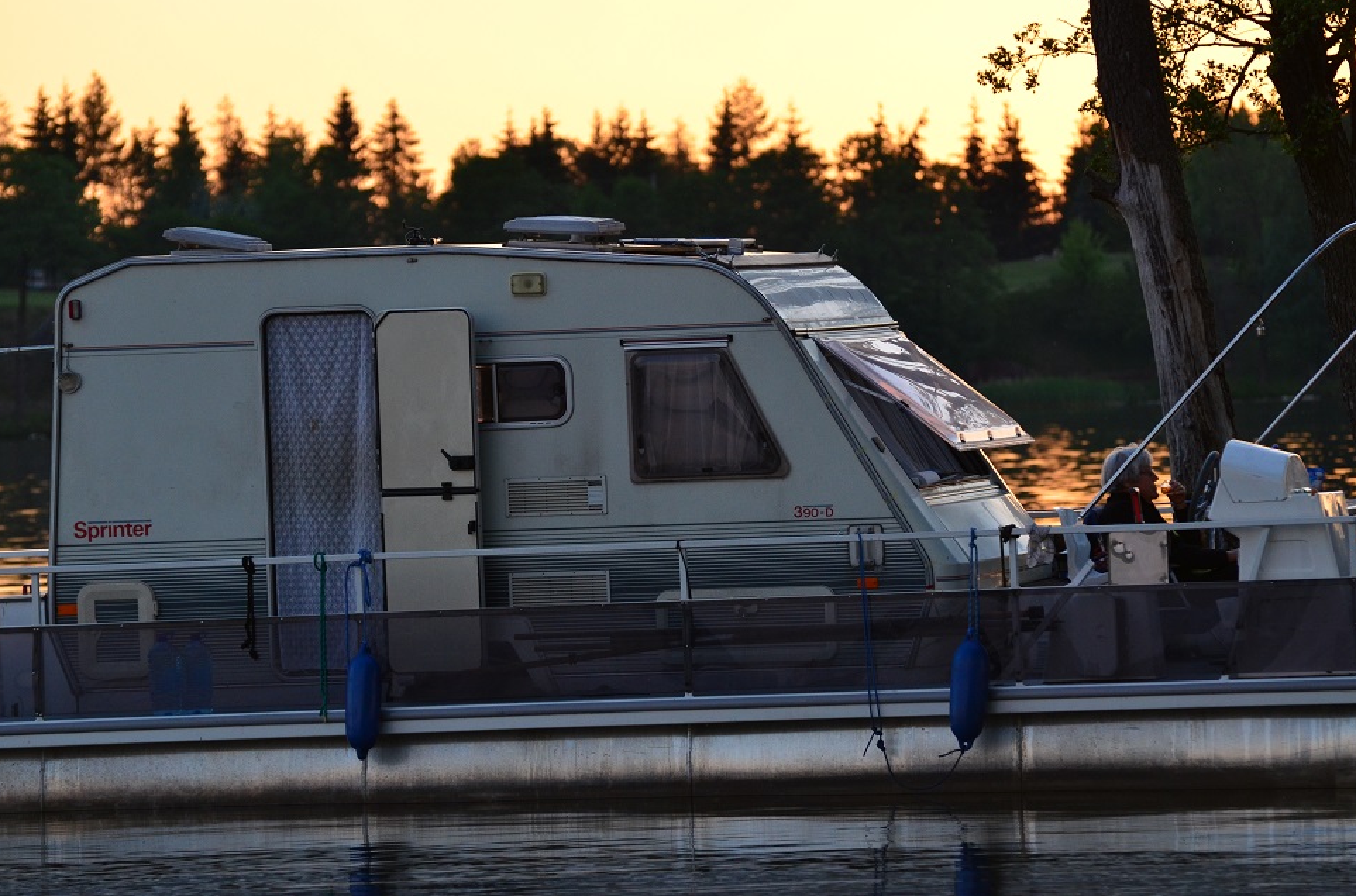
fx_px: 9073
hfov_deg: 8.5
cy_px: 435
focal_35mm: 242
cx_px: 677
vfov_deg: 5.7
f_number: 4.8
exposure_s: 1/400
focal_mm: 155
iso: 640
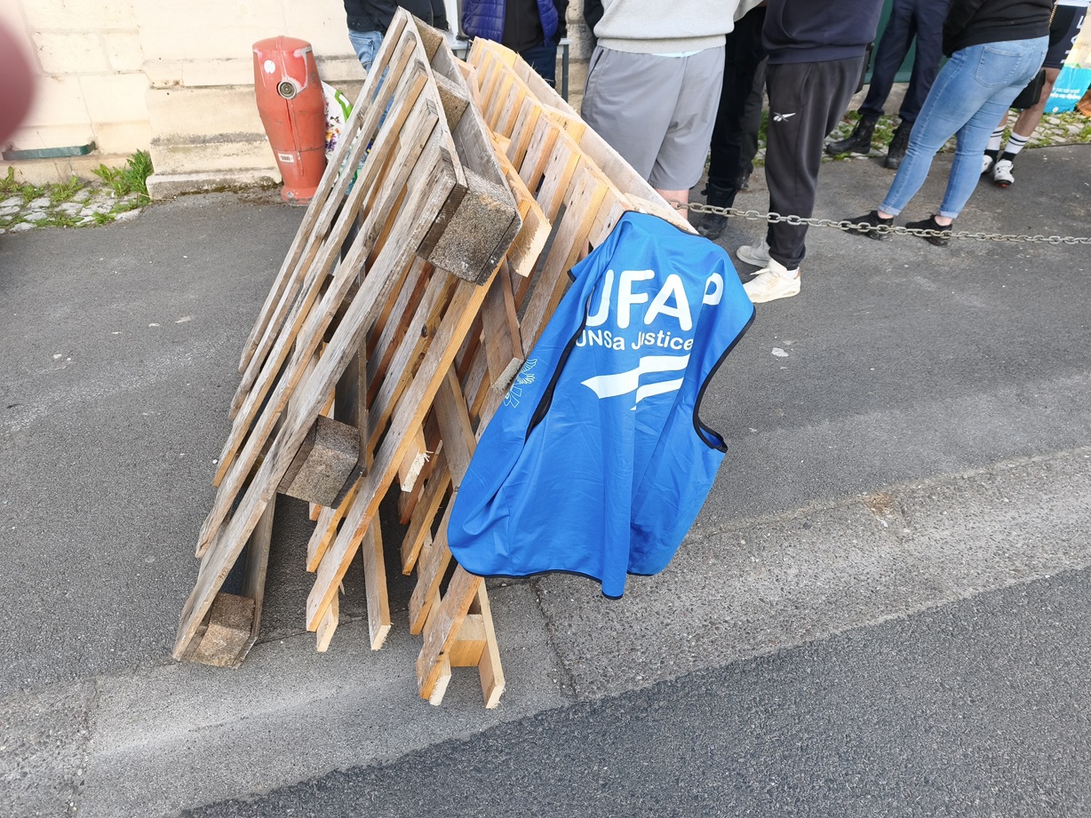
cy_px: 409
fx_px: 725
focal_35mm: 23
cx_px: 546
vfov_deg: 58.9
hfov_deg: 73.9
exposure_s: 1/155
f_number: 1.62
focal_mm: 6.45
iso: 50
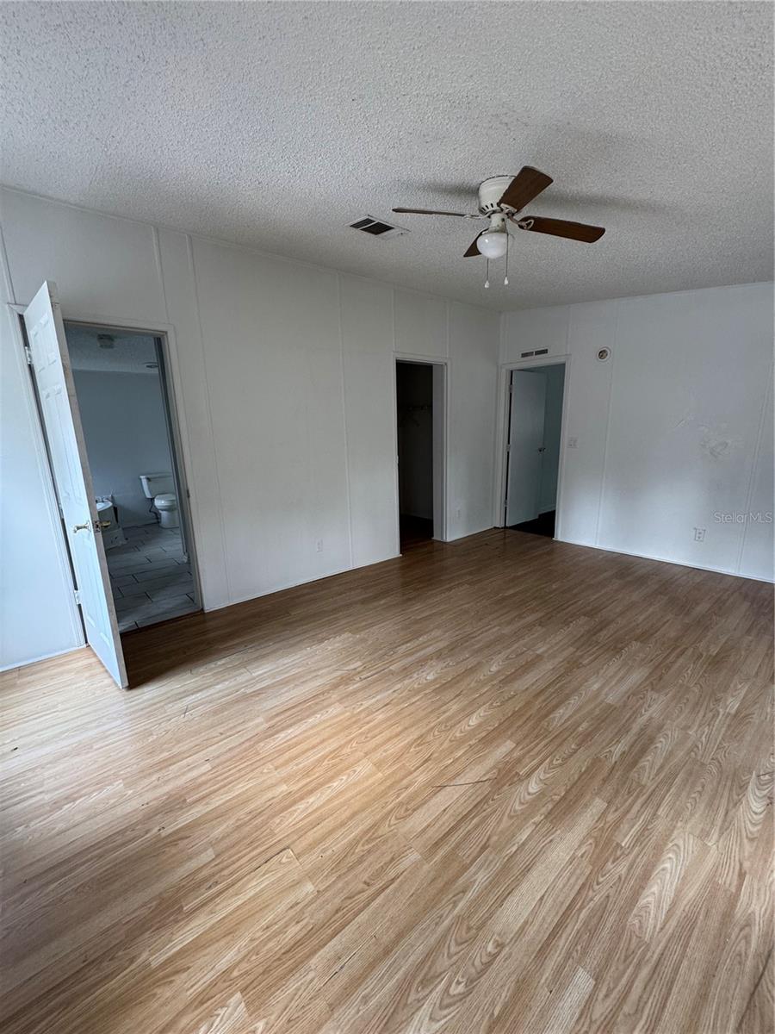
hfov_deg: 85.7
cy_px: 517
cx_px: 388
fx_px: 418
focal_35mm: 14
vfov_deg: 102.1
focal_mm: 2.22
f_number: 2.2
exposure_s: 1/99
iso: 200
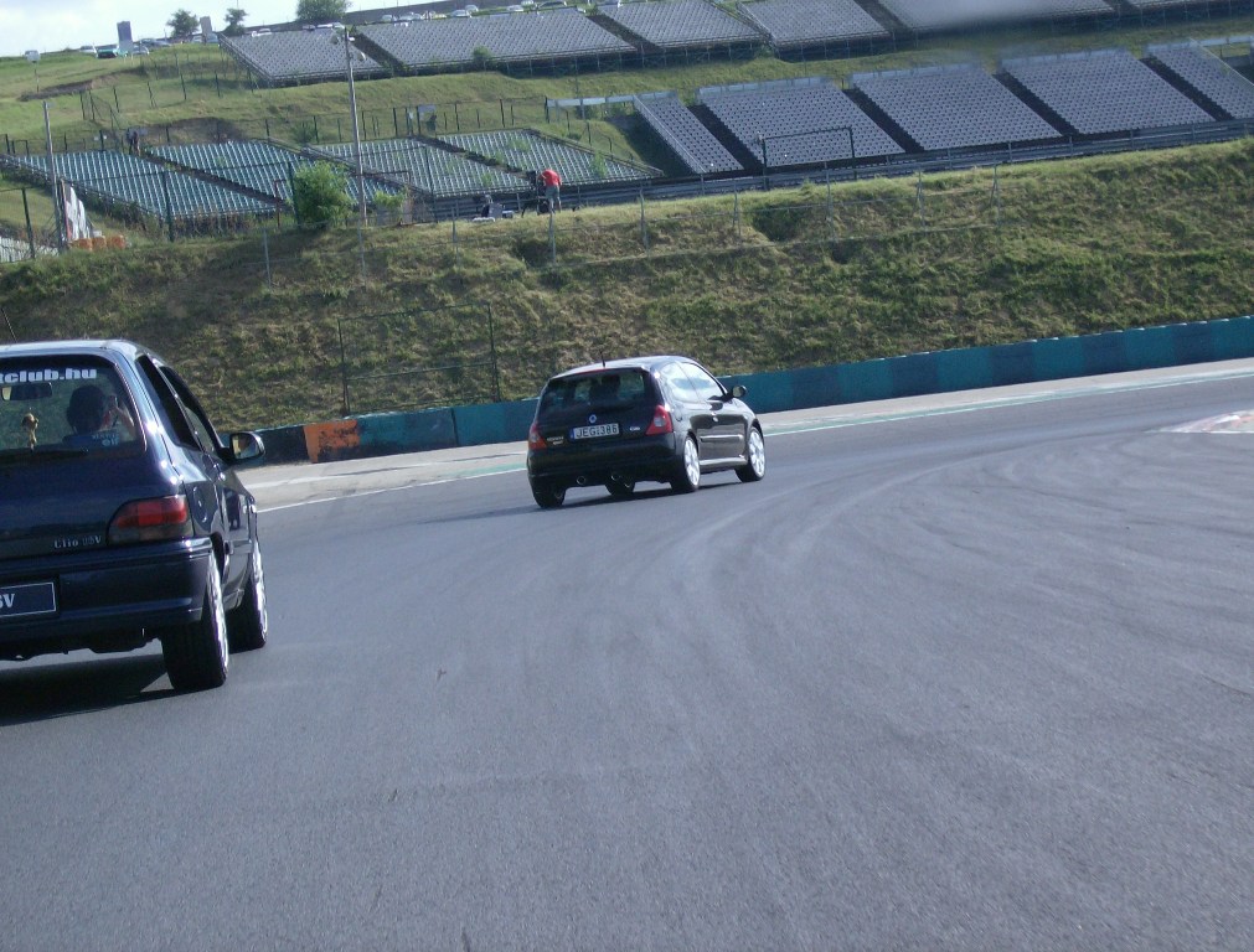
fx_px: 3931
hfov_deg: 18.1
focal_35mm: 108
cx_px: 627
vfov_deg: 13.8
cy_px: 476
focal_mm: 18
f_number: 4.8
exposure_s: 1/542
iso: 100
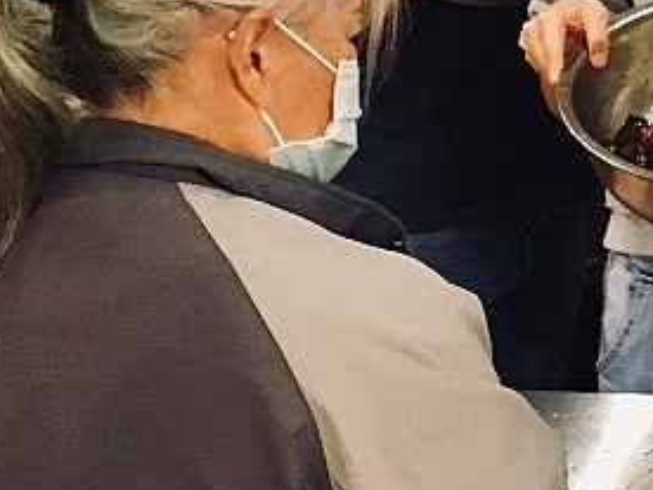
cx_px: 1292
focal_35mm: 126
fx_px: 2377
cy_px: 54
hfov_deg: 13.5
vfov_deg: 11.7
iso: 200
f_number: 2.2
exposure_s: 1/30
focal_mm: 4.15
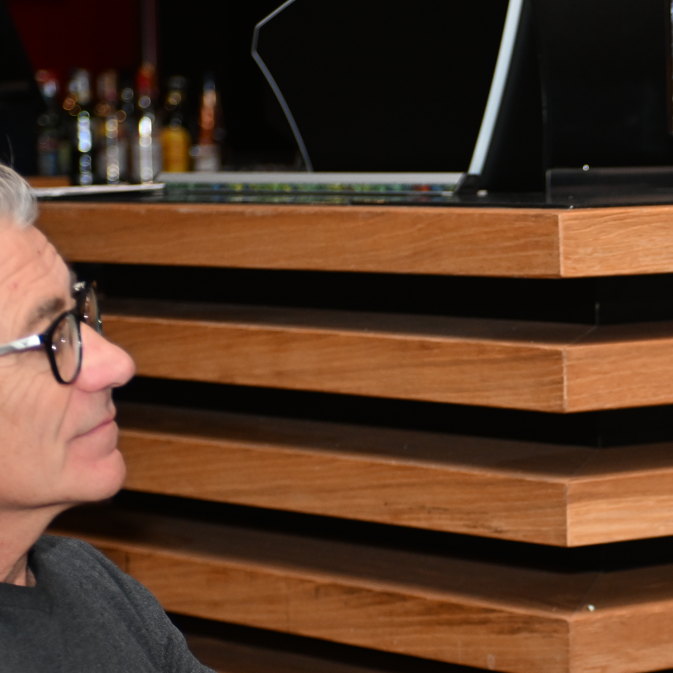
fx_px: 3541
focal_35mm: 161
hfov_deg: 10.7
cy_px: 511
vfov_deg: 10.8
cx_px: 726
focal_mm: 50
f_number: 2.8
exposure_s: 1/100
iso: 500
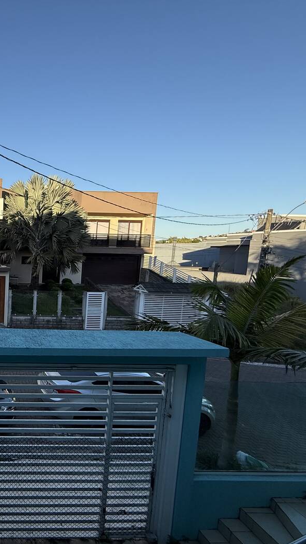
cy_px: 278
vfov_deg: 83.8
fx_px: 303
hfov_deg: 41.9
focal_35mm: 21
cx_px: -34
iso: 64
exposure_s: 1/1050
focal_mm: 2.22
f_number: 2.2
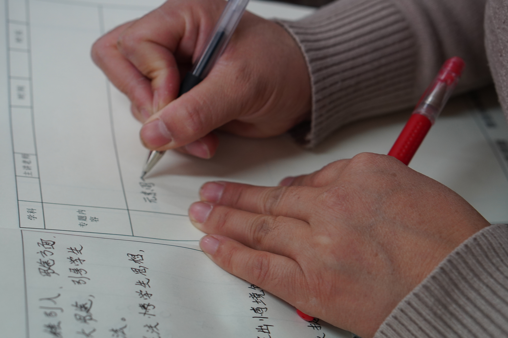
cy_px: 169
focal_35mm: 75
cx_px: 254
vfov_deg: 18.2
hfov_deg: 27.0
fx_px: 1058
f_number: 4
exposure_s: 1/80
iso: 640
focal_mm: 50
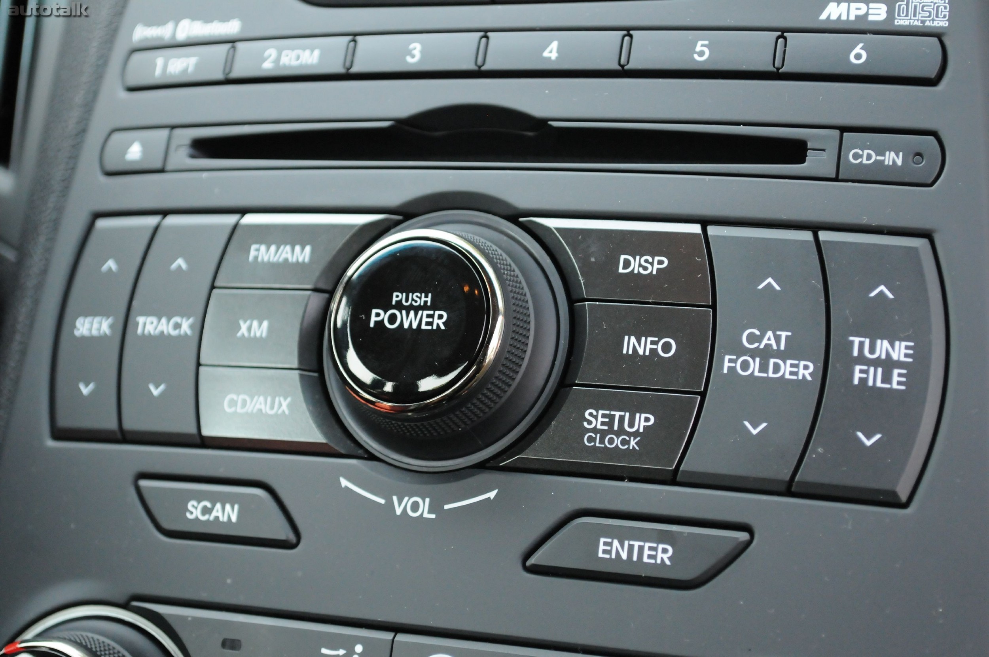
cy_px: 328
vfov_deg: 19.7
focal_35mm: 69
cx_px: 494
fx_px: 1893
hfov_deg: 29.3
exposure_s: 1/400
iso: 2000
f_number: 5.6
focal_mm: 46
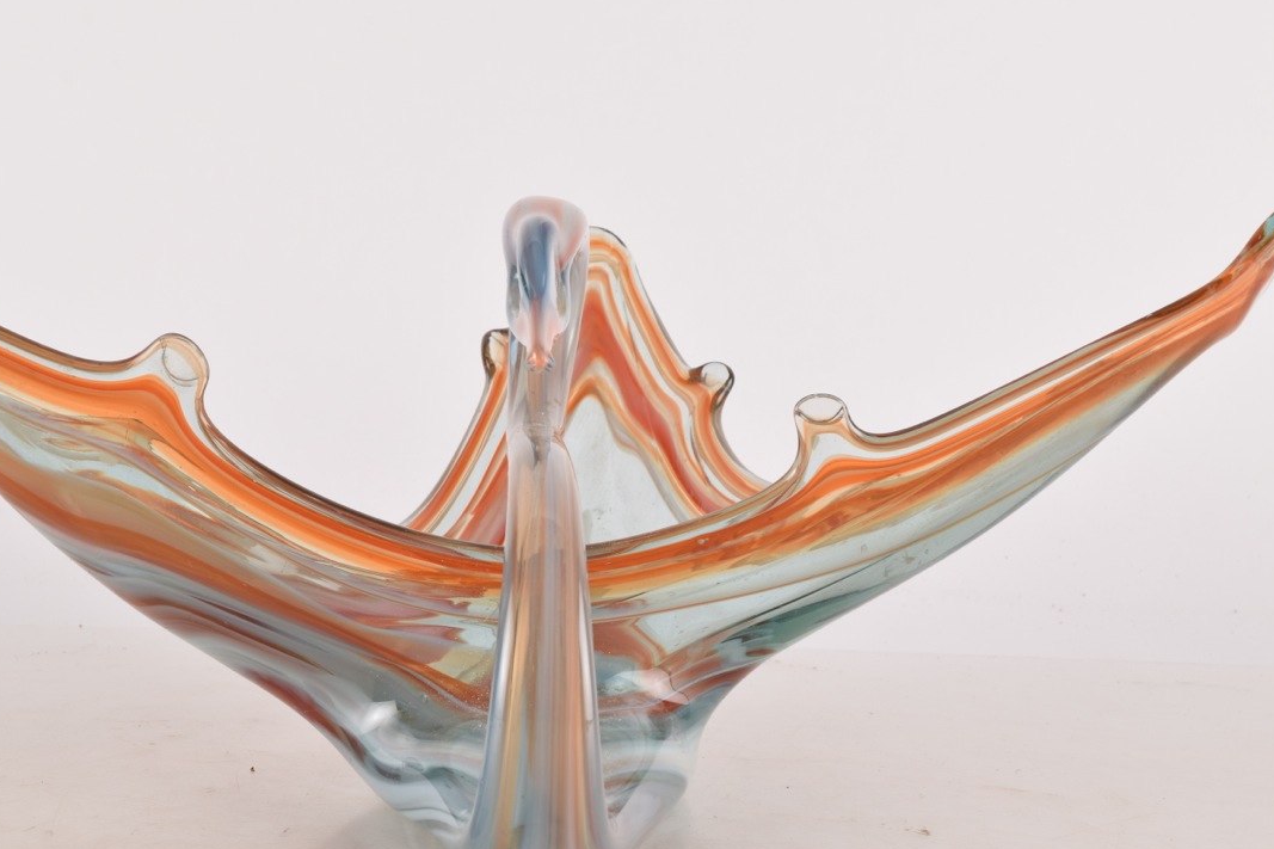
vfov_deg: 18.9
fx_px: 2547
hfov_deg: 28.1
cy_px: 408
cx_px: 555
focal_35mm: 72
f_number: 16
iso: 100
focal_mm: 40
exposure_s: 1/125
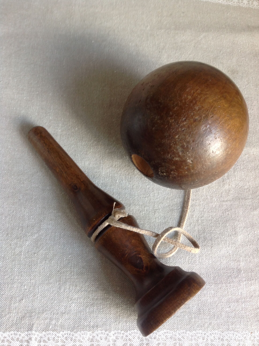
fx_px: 350
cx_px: 130
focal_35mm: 35
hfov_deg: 40.6
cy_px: 173
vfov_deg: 52.7
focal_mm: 4.28
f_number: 2.4
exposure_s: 1/15
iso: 64
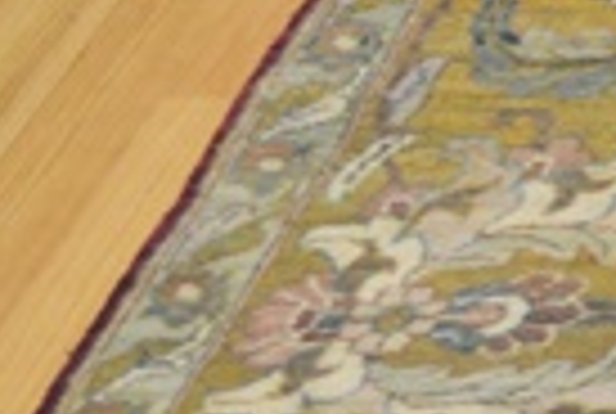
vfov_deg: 7.7
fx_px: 3035
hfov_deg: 9.6
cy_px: 567
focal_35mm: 177
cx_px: 1695
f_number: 4
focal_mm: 18
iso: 800
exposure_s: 1/60
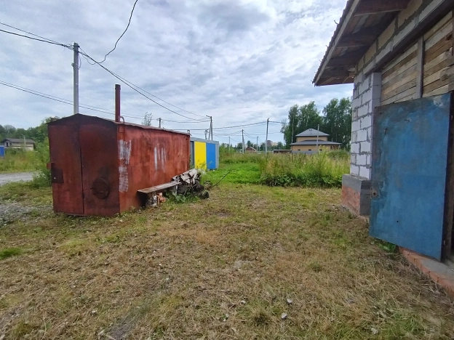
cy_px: 170
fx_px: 223
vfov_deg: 74.7
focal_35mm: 17
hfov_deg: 91.0
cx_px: 227
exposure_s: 1/1510
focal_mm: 1.42
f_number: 2.2
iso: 100
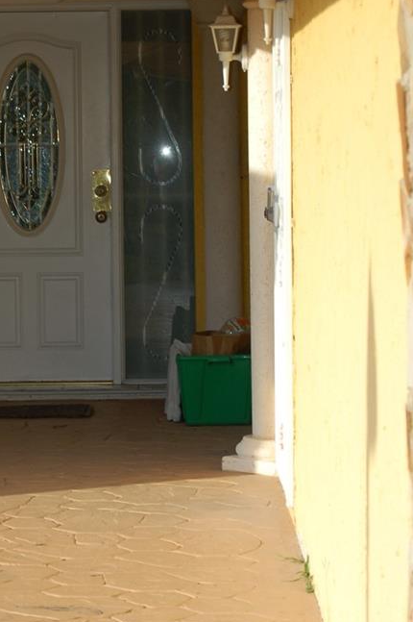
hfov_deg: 8.9
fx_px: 2637
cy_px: 372
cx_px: 43
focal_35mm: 153
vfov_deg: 13.4
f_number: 5.6
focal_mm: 55
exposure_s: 1/500
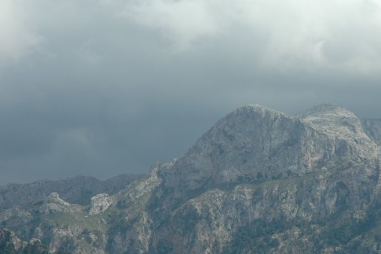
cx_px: 261
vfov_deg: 8.8
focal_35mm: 156
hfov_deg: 13.1
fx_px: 1650
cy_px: 132
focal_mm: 70
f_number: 10
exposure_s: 1/400
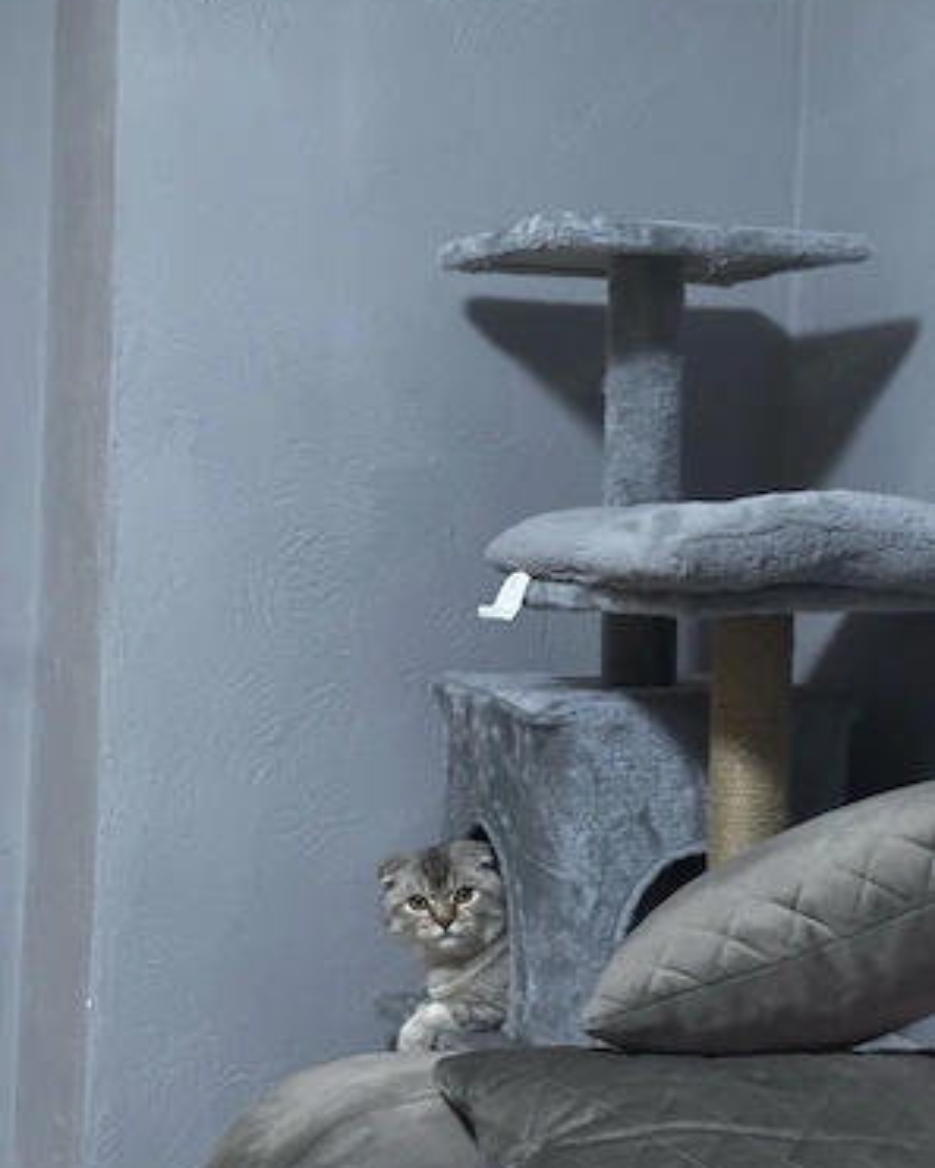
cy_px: 608
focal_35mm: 81
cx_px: 469
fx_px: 2801
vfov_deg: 23.6
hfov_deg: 19.0
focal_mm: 9
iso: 800
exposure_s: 1/40
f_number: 2.8
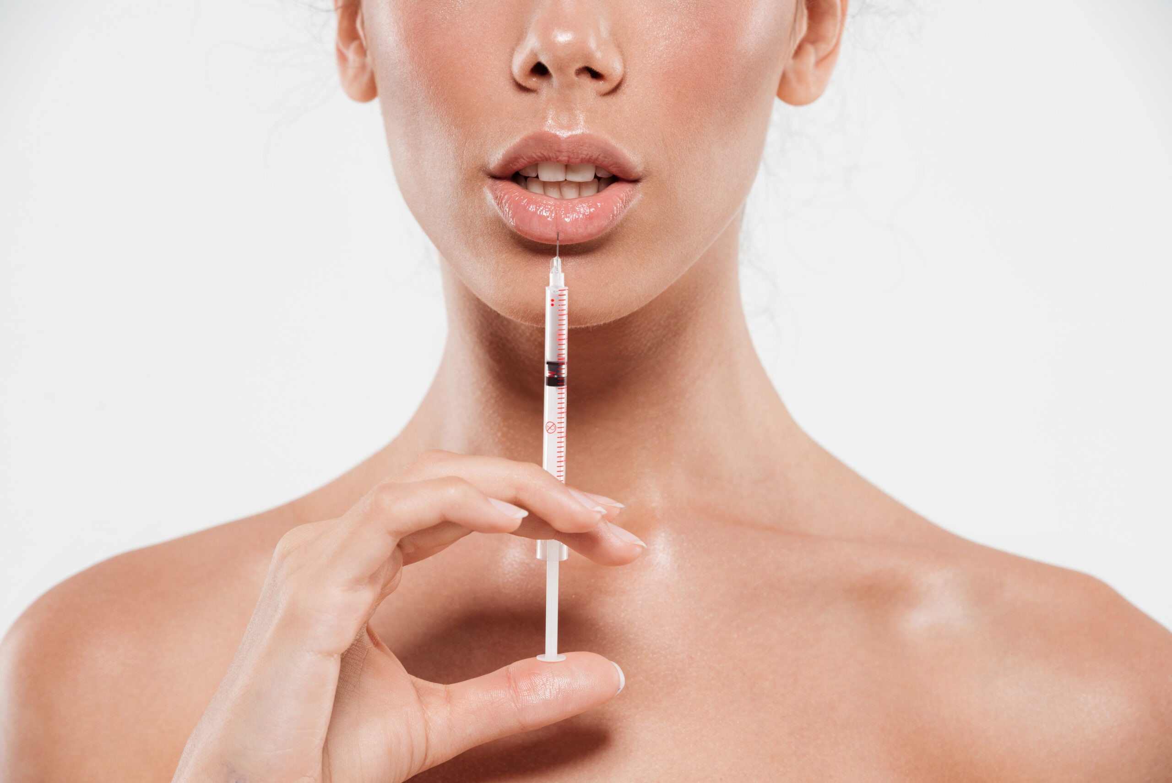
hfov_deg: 12.1
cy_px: 392
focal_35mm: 170
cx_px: 586
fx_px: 5536
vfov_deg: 8.1
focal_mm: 170
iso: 100
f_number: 9
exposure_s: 1/160
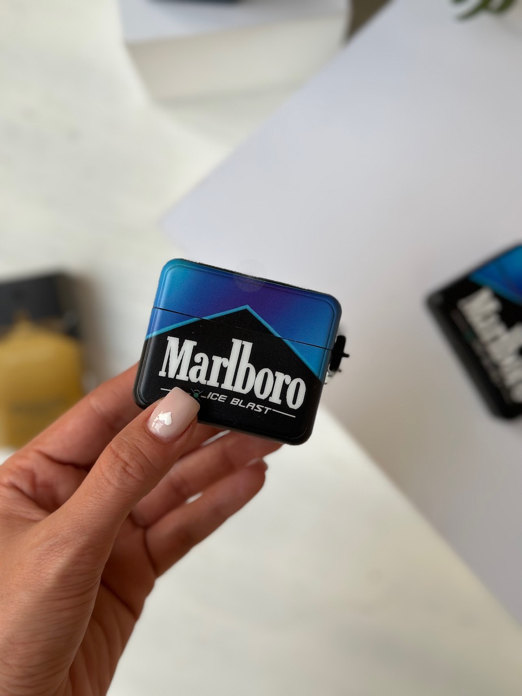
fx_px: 965
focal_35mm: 48
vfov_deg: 39.7
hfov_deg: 30.3
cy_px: 348
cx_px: 261
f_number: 1.78
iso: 160
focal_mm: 6.86
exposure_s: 1/100
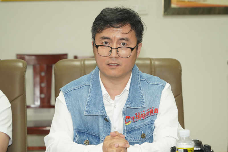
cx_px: 114
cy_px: 76
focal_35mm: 105
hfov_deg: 19.5
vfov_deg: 13.0
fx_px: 665
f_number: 6.3
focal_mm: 105
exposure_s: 1/160
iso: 5000
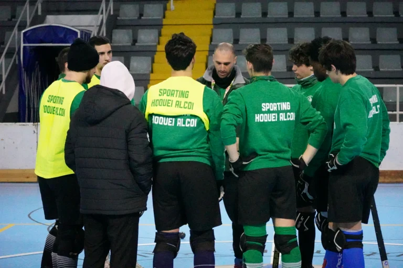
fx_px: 1175
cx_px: 202
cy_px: 134
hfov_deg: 19.5
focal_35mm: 105
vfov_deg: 13.0
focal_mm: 70
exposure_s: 1/800
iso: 40000
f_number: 5.6
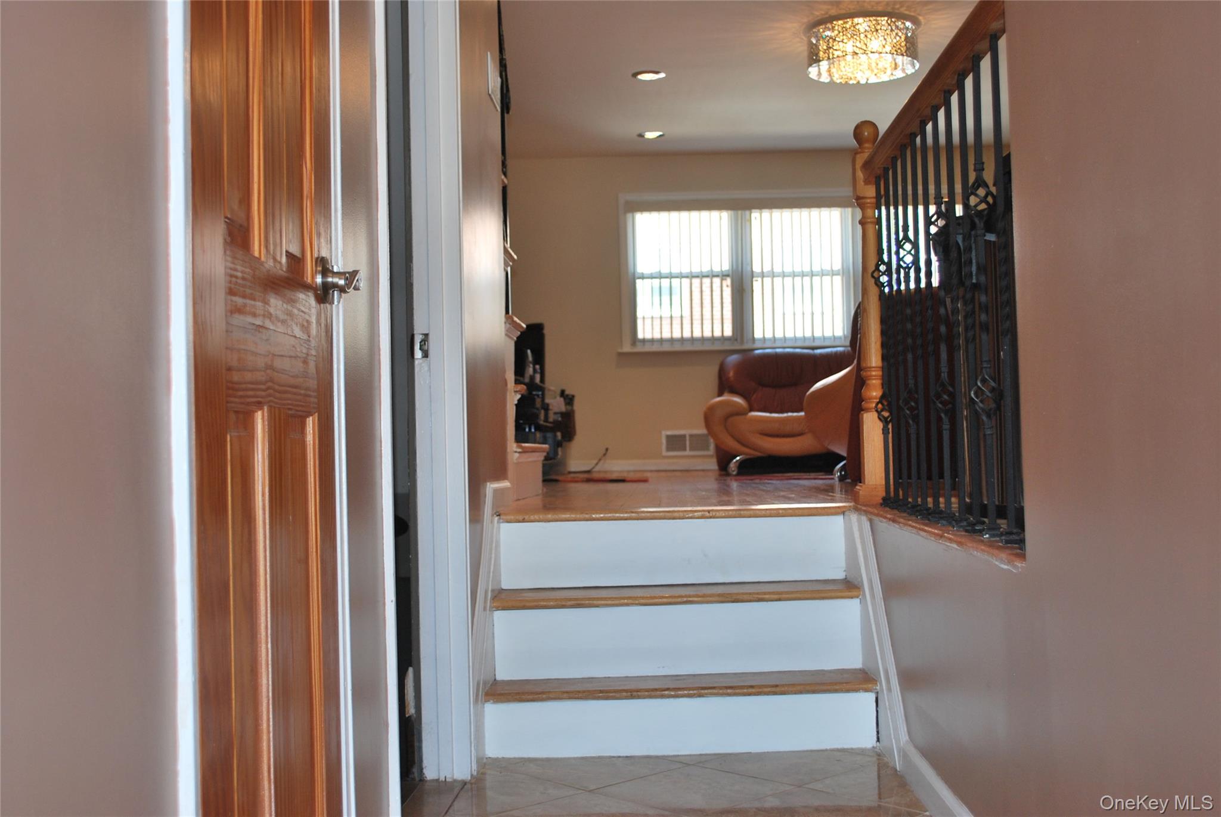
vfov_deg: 34.3
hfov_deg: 49.5
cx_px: 610
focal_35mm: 39
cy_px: 408
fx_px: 1324
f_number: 4.2
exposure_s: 1/60
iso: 200
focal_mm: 26
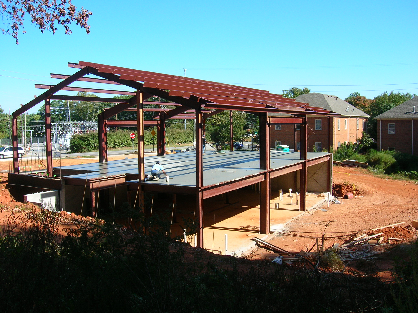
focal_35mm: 34
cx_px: 209
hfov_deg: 54.0
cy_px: 156
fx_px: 411
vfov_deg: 41.8
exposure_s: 1/200
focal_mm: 5.7
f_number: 4.9
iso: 50
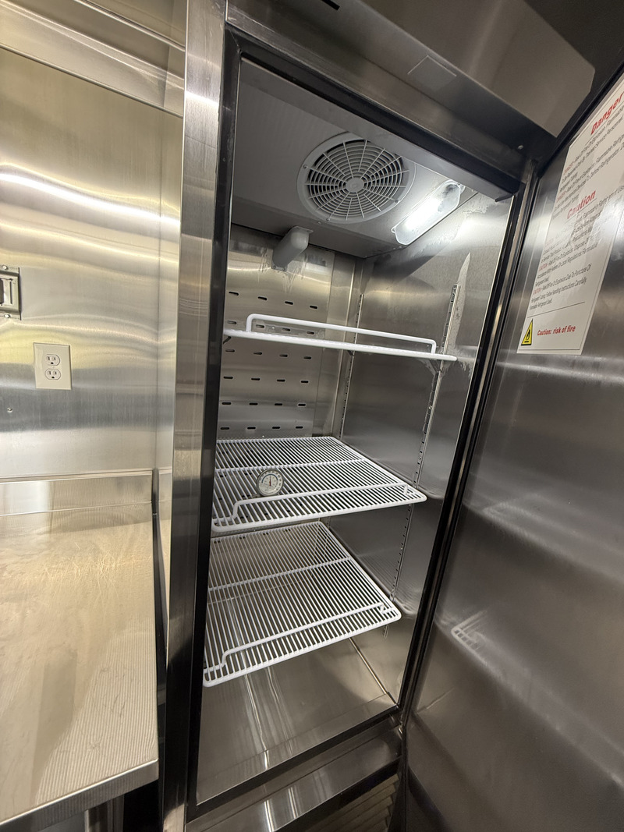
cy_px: 416
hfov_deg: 85.7
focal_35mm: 14
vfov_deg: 102.1
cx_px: 312
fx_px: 337
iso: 250
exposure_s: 1/60
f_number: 2.2
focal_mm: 2.22
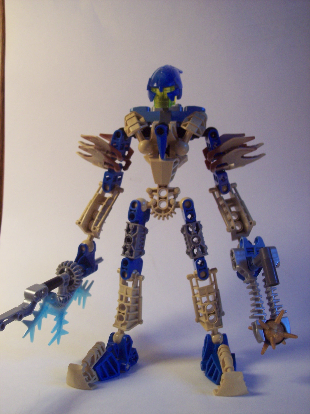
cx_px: 155
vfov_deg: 47.9
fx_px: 466
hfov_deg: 36.8
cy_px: 207
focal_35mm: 39
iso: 200
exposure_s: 1/30
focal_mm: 8
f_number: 3.4
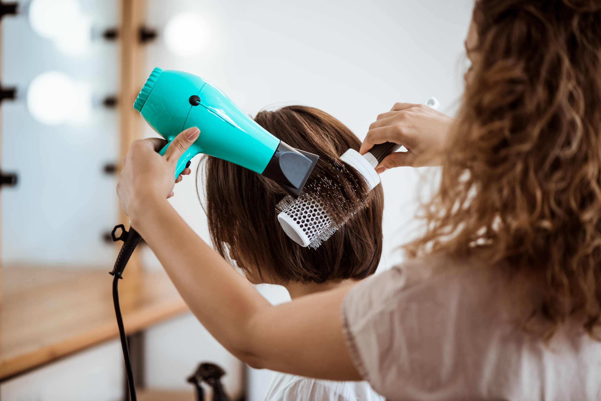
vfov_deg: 13.1
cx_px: 300
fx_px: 1754
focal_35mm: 105
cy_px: 200
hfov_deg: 19.4
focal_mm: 105
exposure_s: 1/200
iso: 100
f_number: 3
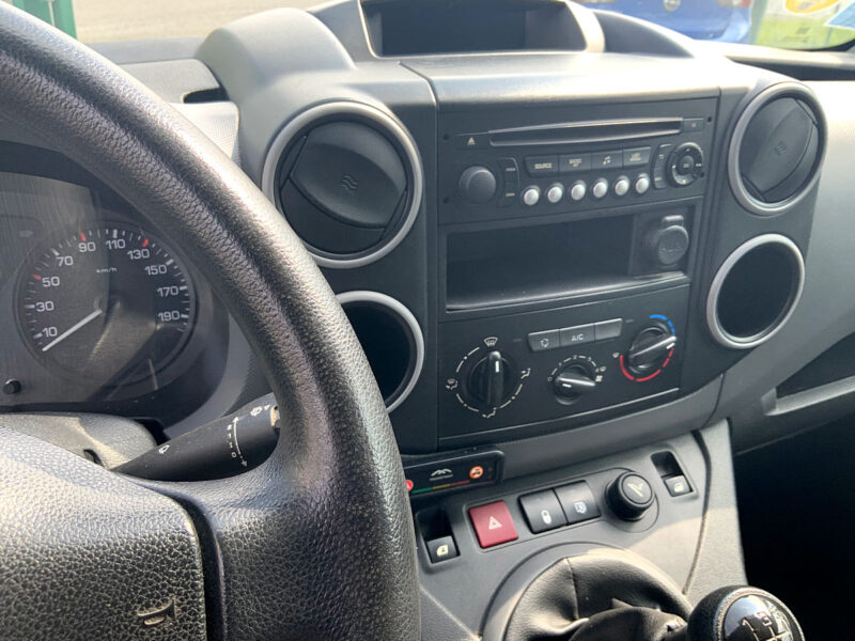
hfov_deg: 61.7
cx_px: 428
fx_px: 716
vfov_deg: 48.2
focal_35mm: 29
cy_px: 320
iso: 20
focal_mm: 3
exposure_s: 1/122
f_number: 1.8
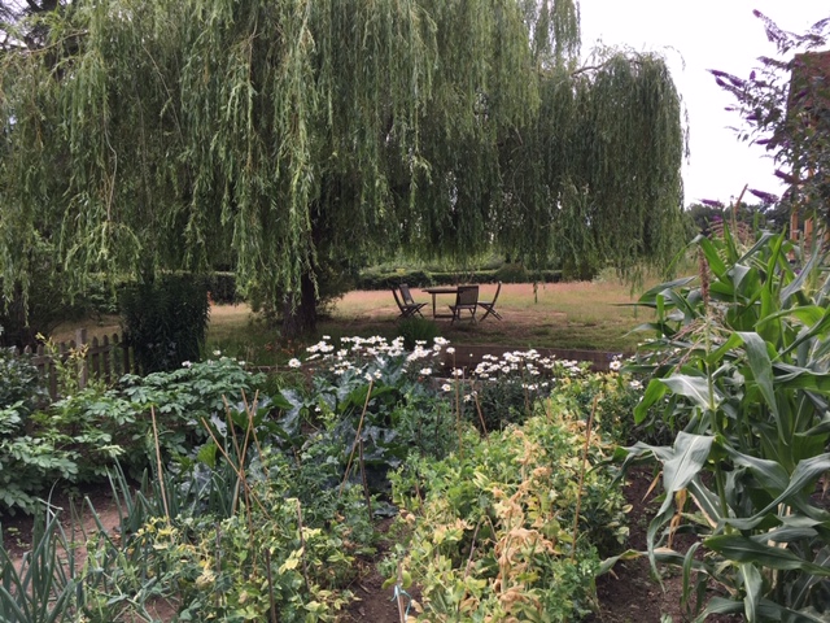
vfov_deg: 48.2
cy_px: 312
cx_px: 415
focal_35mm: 29
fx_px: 695
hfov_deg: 61.7
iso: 25
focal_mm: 4.15
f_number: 2.2
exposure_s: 1/450
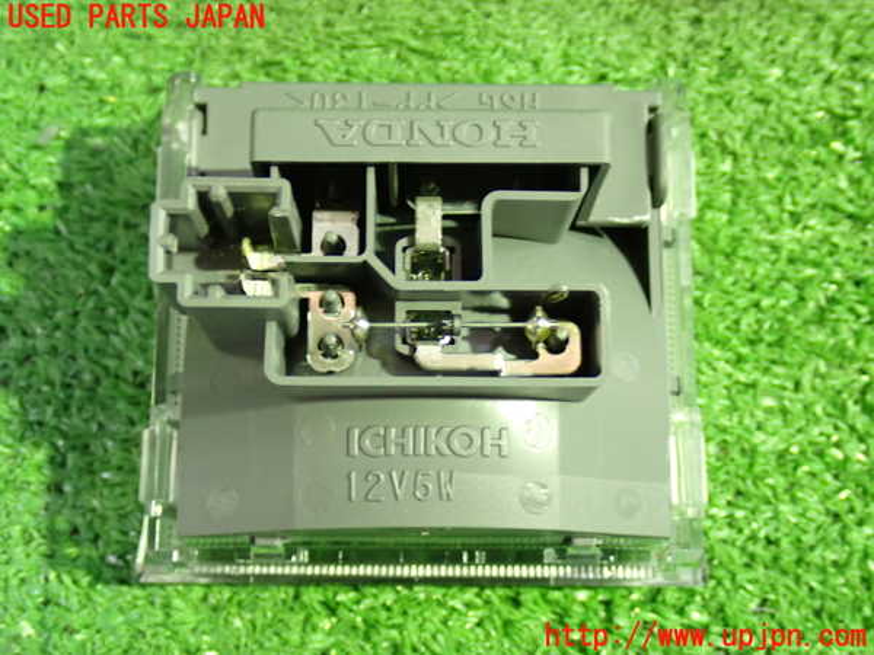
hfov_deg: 38.2
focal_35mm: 50
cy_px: 328
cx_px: 437
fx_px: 1262
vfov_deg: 29.1
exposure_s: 1/13
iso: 1000
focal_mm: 9.01
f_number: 3.2
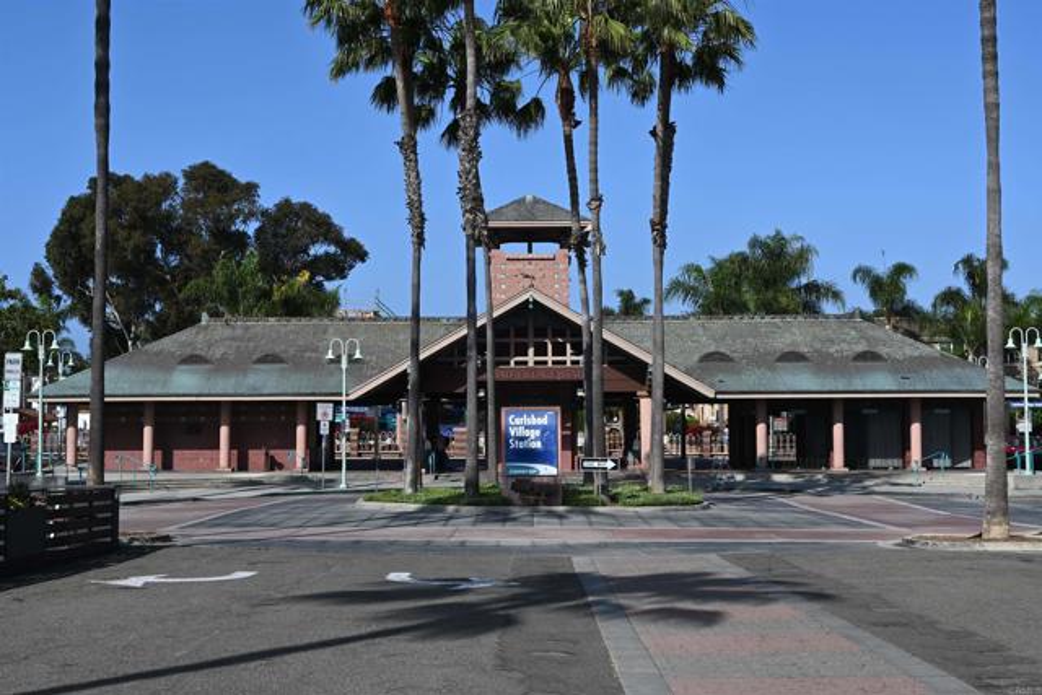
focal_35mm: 49
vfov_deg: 27.7
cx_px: 521
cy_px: 348
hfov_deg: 40.5
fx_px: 1411
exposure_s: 1/80
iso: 100
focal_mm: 32.5
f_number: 20
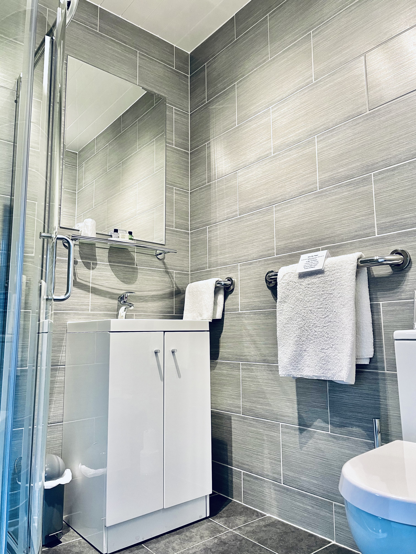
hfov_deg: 53.1
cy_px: 277
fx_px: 417
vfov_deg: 67.3
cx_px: 208
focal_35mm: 26
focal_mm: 4.2
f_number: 1.6
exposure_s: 1/71
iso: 125
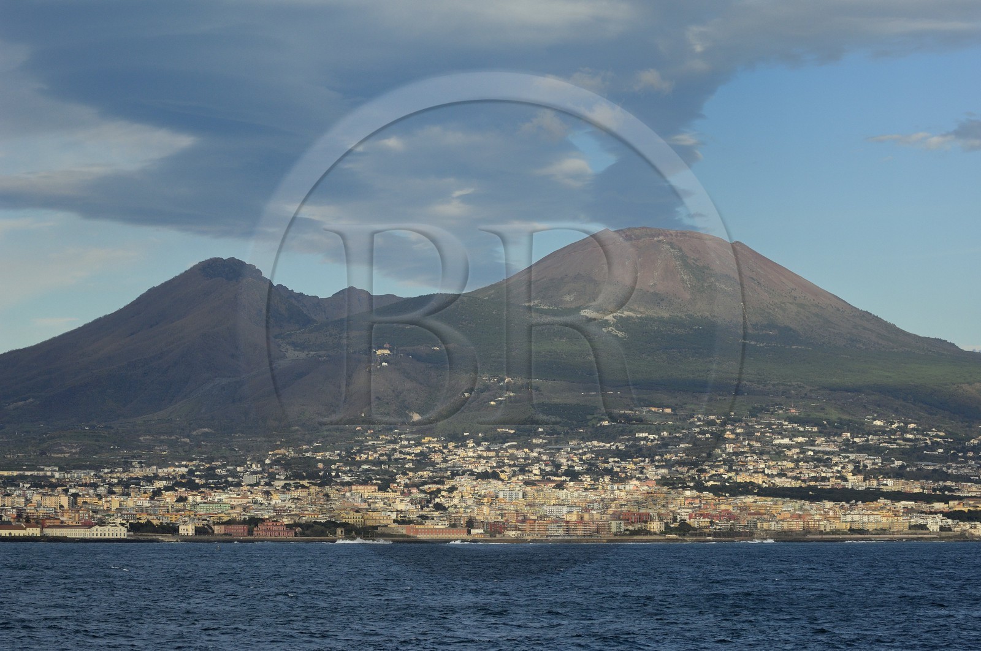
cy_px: 326
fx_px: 3061
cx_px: 490
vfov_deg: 12.1
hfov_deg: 18.2
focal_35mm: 112
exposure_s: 1/400
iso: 200
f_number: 8
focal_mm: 75
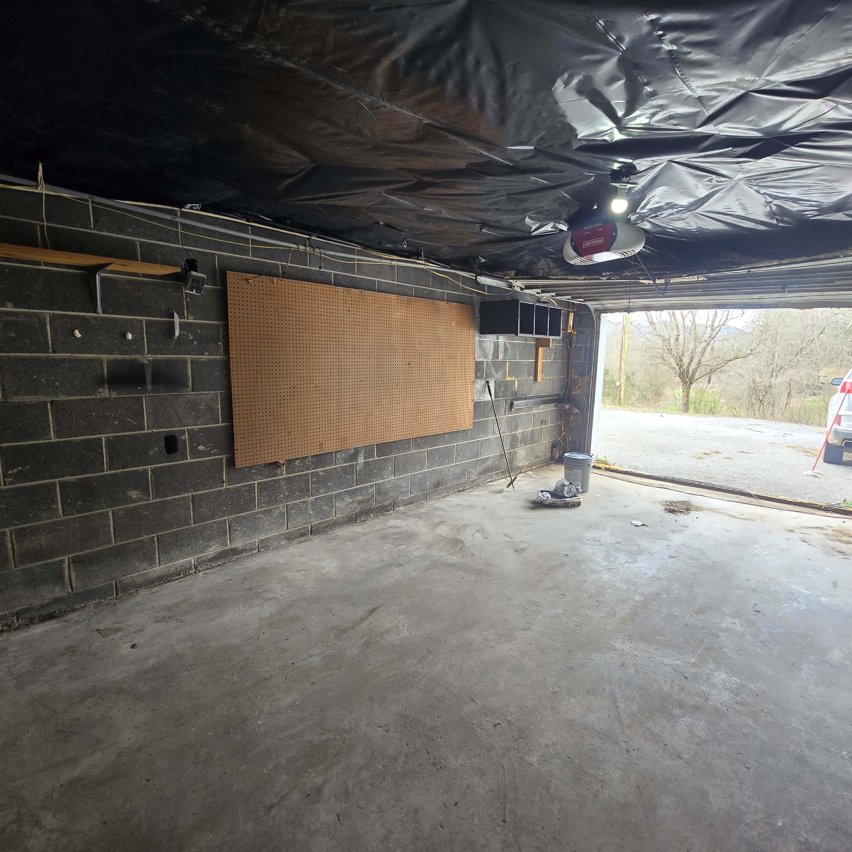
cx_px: 463
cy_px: 429
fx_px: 446
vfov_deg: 87.4
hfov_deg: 87.2
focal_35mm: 16
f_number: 2.2
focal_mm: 2.2
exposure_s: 1/60
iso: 80
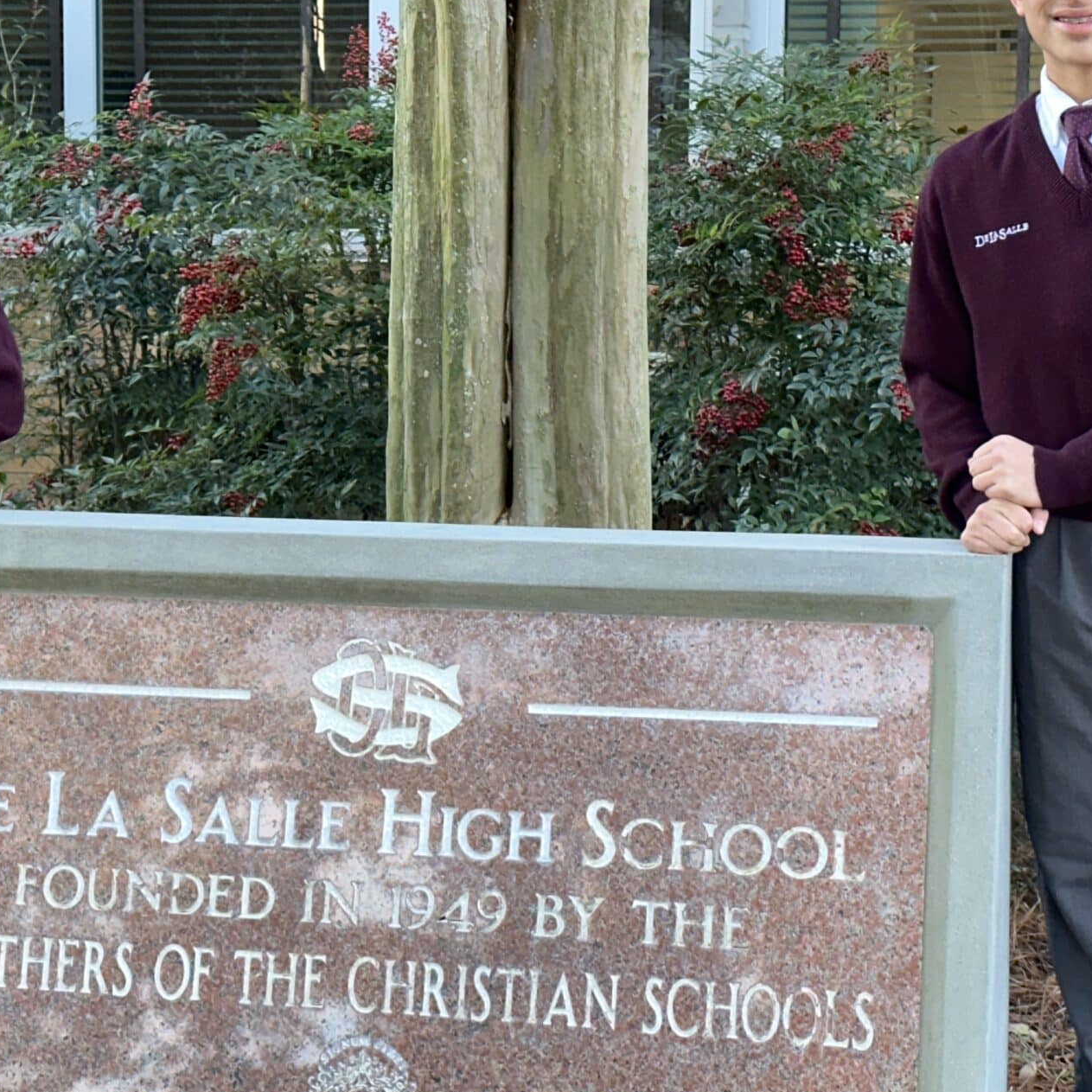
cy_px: 531
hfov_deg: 20.2
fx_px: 3069
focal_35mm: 86
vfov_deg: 20.2
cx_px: 461
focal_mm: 6.86
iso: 64
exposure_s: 1/120
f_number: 1.78
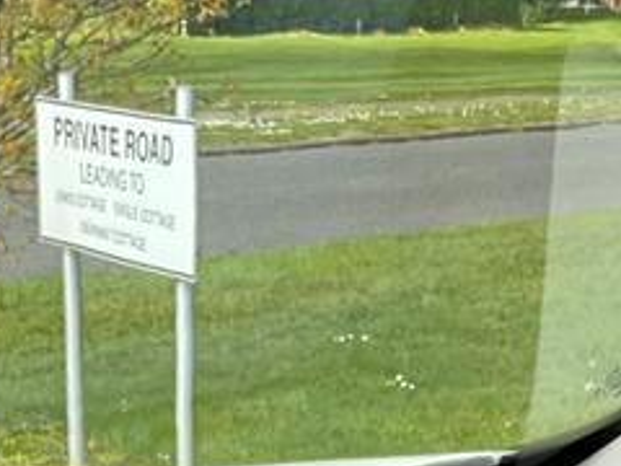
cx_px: 109
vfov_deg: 9.4
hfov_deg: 13.5
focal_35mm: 145
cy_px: 997
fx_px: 2601
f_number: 1.8
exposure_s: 1/122
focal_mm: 3
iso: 20
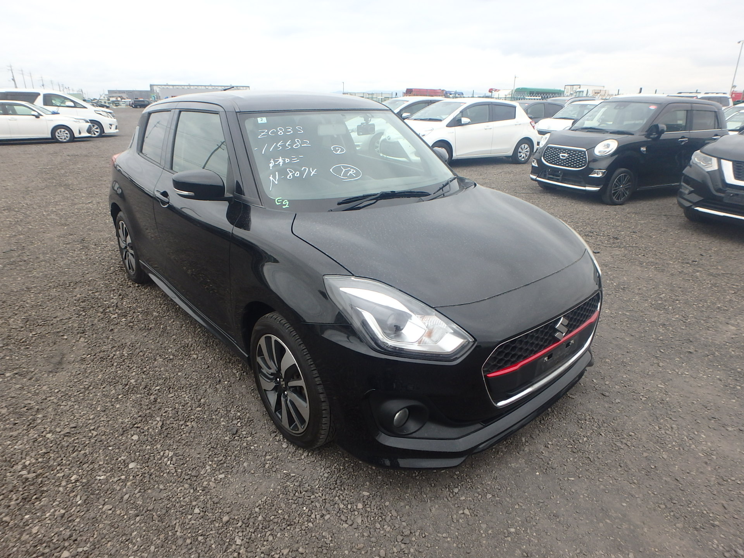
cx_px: 372
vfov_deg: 63.4
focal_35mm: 21
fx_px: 451
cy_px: 279
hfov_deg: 79.0
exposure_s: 1/320
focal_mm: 3.7
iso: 125
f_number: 3.5
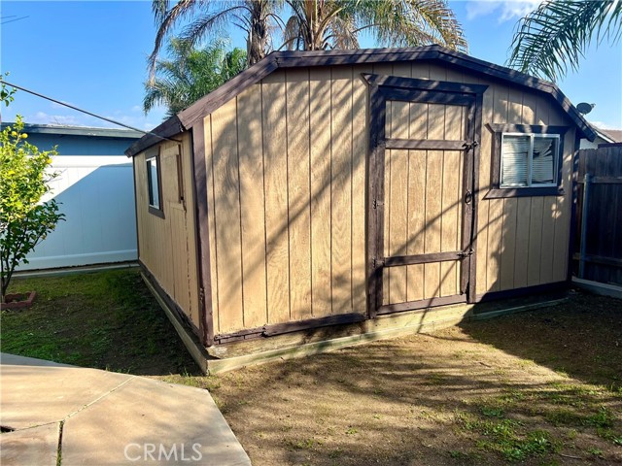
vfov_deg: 53.1
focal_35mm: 26
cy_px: 233
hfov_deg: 67.3
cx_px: 311
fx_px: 467
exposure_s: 1/2165
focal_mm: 5.7
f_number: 1.5
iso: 50
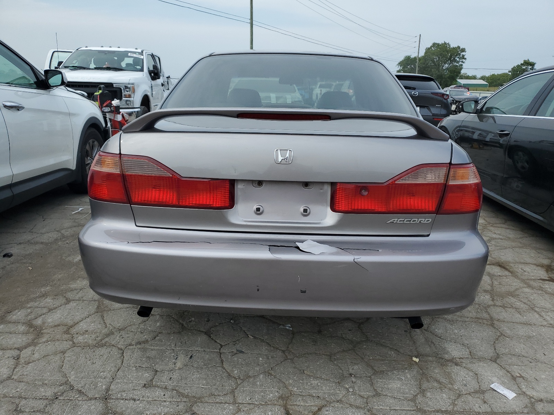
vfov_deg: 53.1
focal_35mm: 26
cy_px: 208
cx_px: 277
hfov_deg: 67.3
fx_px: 416
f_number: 1.5
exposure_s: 1/2000
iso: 50
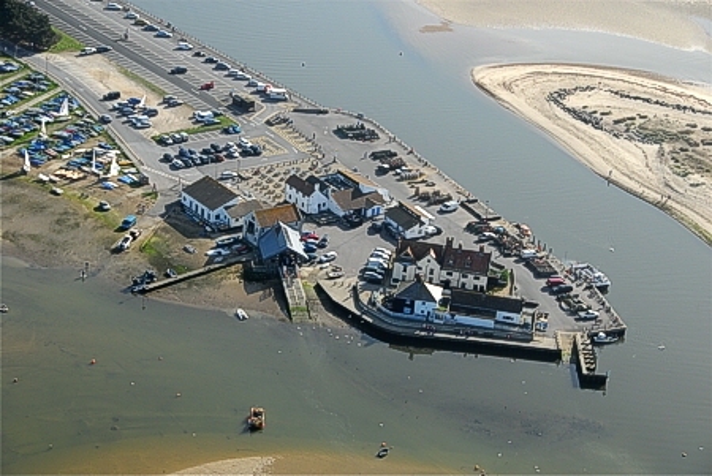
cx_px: 356
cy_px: 238
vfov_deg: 14.7
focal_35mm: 93
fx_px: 1841
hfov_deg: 21.9
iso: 160
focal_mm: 62
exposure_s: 1/400
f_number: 7.1
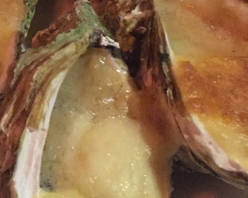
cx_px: -9
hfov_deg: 19.5
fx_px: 697
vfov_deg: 16.0
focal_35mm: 95
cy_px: 19
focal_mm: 4.15
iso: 500
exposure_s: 1/17
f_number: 2.2
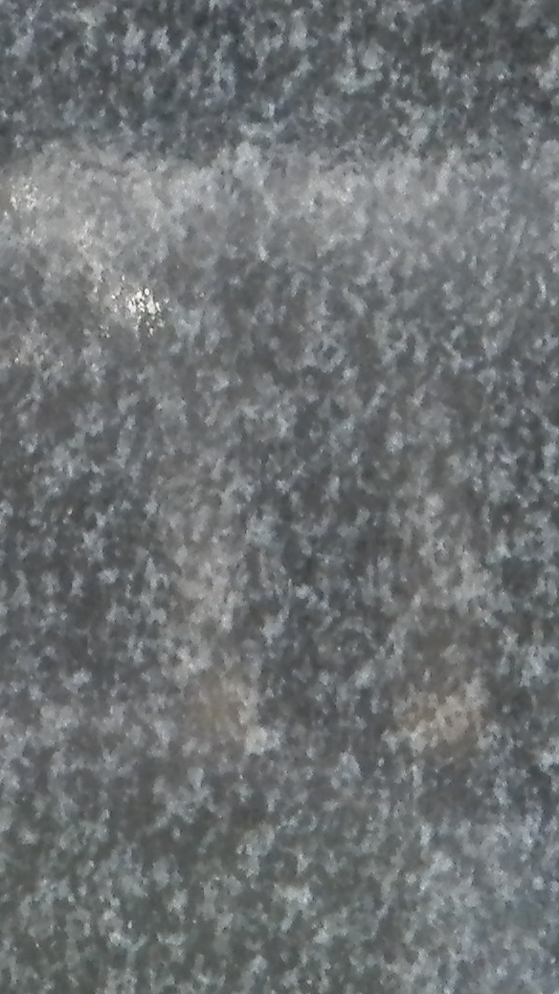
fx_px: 22938
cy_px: -166
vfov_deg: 2.5
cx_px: -111
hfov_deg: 1.4
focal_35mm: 870
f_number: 5.1
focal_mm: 32.1
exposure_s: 1/80
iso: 200
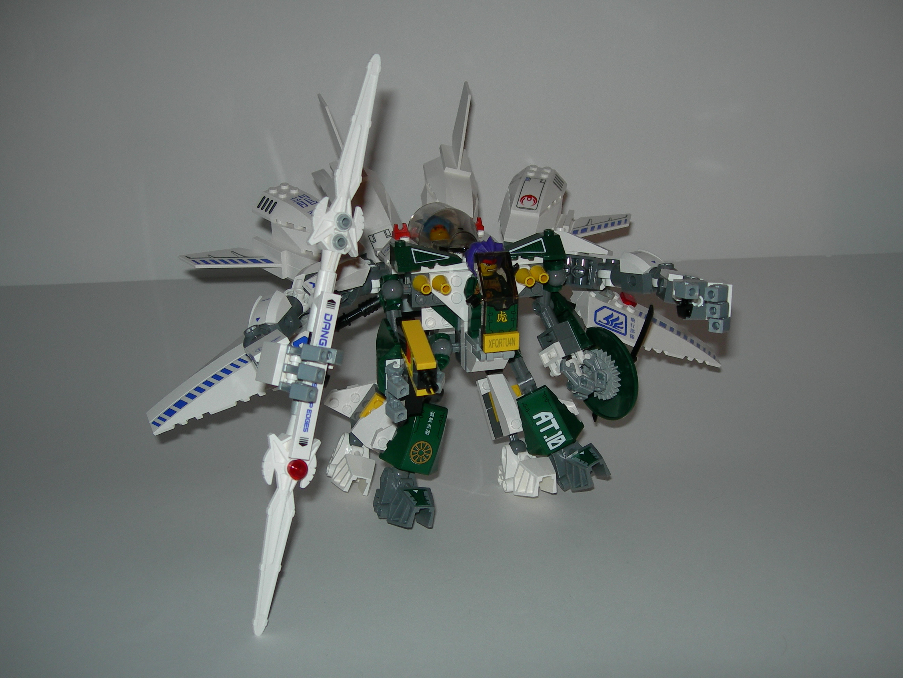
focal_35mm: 40
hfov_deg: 46.8
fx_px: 1044
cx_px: 472
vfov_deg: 36.0
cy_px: 331
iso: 50
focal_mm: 7.8
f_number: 2.8
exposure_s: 1/60.1
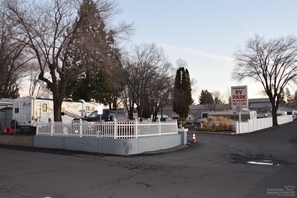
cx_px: 148
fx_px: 297
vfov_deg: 36.9
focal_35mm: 36
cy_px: 99
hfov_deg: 53.1
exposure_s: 1/125
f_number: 5.6
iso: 800
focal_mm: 24
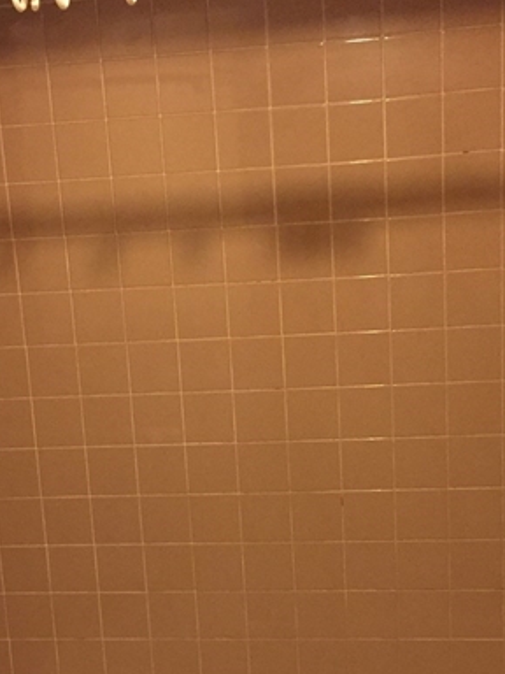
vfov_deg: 32.5
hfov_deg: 25.2
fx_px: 1128
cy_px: 513
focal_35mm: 58
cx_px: 237
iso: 250
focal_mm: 4.15
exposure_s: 1/15
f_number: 2.2
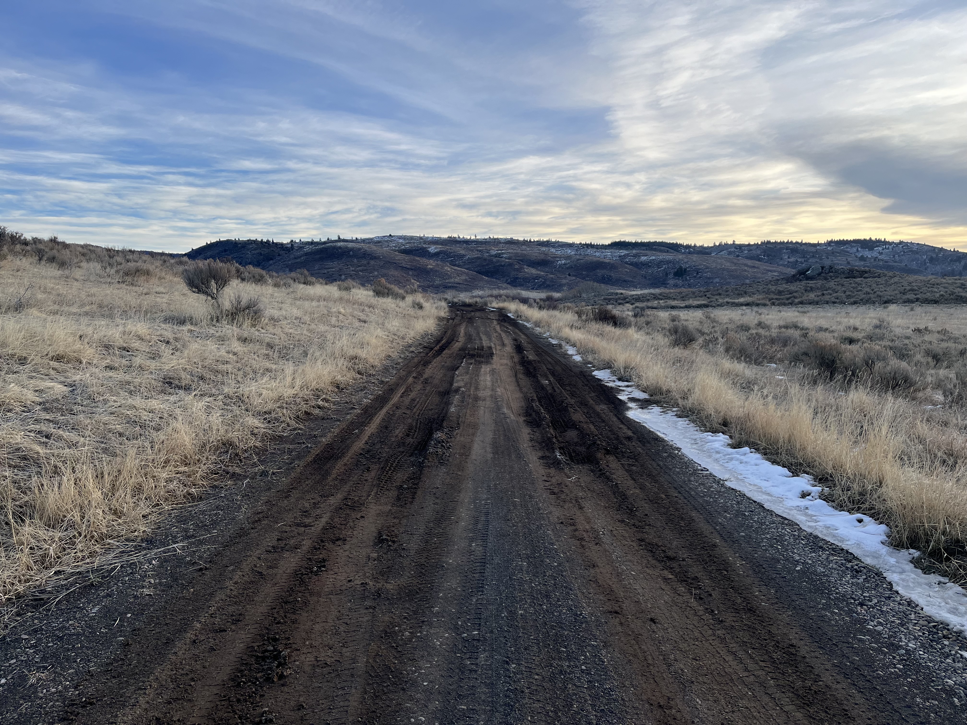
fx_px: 726
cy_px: 362
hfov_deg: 67.3
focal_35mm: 26
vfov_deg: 53.1
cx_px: 484
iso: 50
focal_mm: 5.1
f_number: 1.6
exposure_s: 1/858
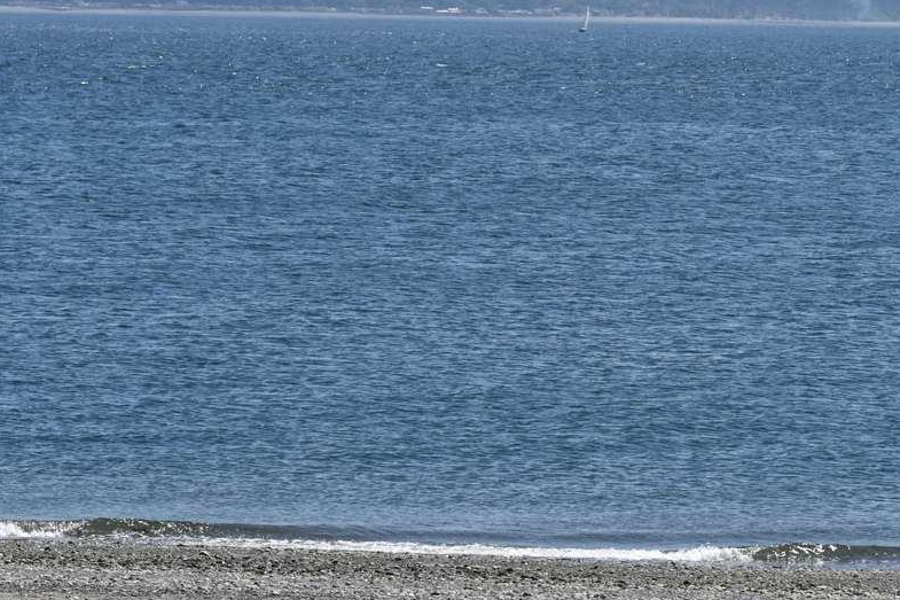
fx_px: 4974
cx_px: 612
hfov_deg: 10.3
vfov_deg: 6.9
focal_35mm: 199
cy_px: 252
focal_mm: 122
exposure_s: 1/320
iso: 100
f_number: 9
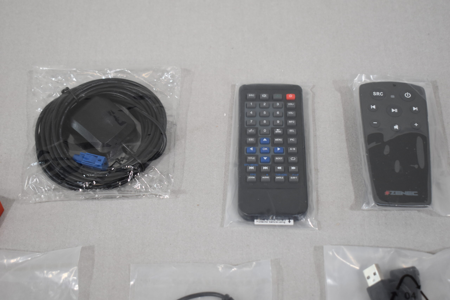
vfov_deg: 22.6
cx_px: 225
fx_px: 750
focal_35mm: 60
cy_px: 150
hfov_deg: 33.4
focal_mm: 40
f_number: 5
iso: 800
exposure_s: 1/200
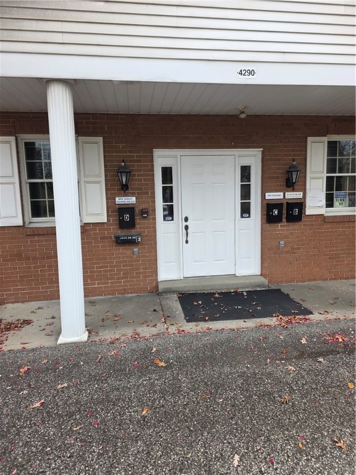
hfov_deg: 58.9
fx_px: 315
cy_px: 238
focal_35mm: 23
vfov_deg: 73.9
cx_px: 178
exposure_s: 1/359
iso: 50
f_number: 1.7
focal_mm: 6.3
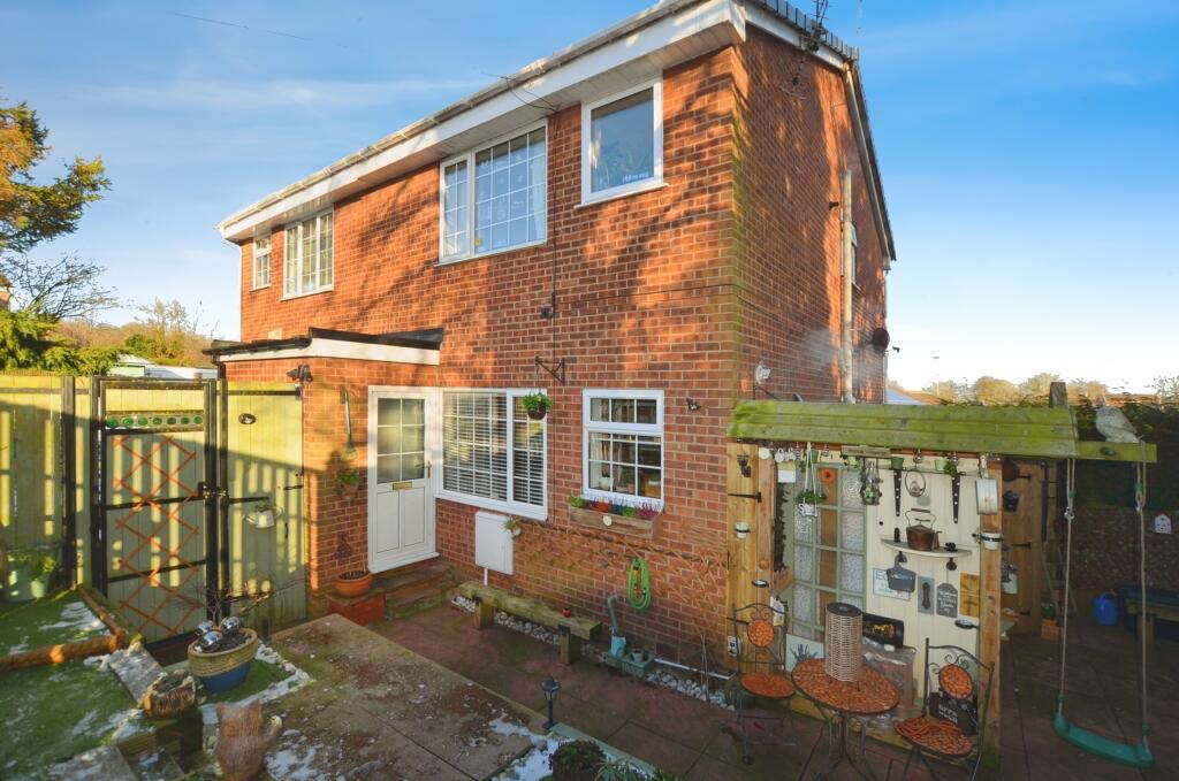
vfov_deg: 77.1
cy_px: 390
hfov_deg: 100.5
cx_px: 590
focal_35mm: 15
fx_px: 490
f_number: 5
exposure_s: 1/200
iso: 100
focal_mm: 10
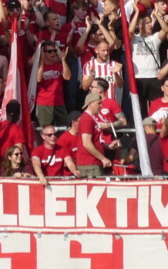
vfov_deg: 2.2
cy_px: -112
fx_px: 7123
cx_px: 20
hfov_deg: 1.4
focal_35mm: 972
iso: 80
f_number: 5.6
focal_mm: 35.8
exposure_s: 1/400
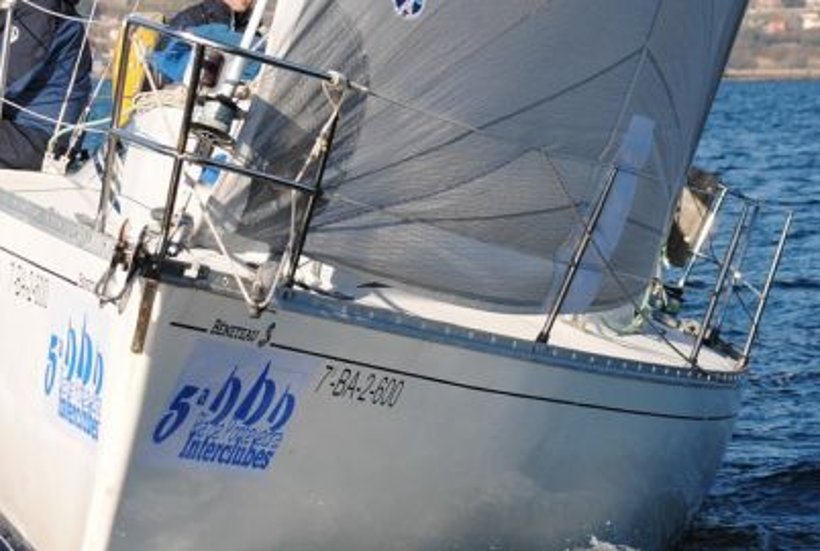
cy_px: 121
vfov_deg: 7.0
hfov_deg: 10.4
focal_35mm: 197
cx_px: 275
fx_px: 4497
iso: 100
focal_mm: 66
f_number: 5.6
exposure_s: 1/500
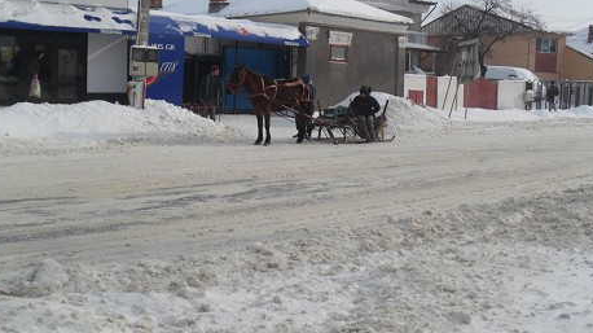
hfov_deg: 50.5
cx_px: 296
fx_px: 629
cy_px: 121
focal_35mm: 40
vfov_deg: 29.5
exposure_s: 1/350
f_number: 7.6
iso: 80
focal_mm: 6.3
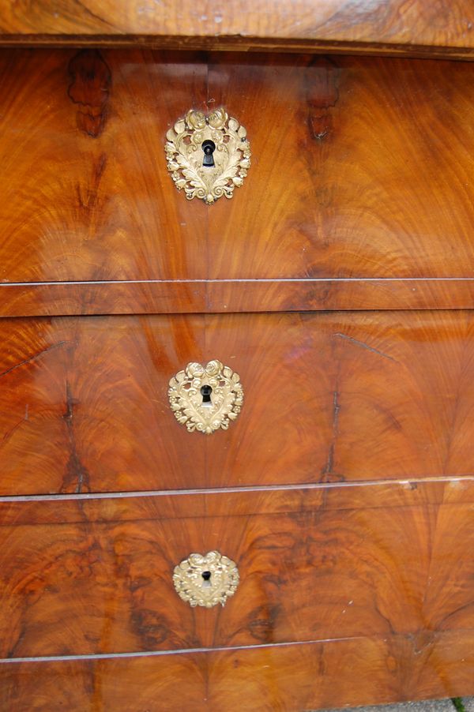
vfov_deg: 62.0
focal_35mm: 30
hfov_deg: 43.5
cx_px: 237
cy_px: 356
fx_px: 593
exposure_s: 1/100
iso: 400
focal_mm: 20
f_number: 5
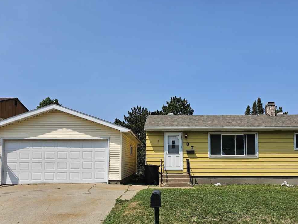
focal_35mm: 30
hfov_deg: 59.8
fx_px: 258
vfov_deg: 46.3
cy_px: 143
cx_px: 164
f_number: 1.7
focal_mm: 6.3
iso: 10
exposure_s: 1/1252
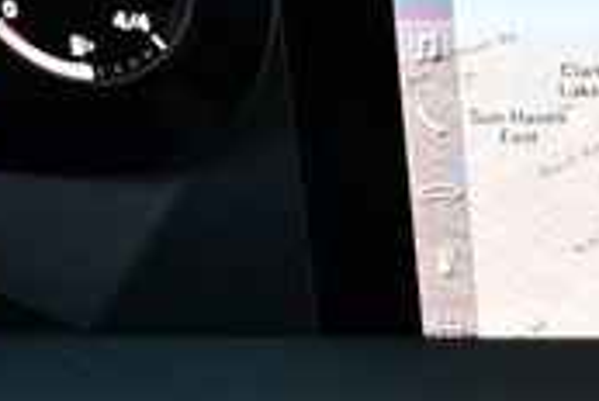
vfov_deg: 10.2
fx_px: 2217
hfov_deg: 14.0
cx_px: 1004
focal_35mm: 133
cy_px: 425
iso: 560
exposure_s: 1/250
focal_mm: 18
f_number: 3.5
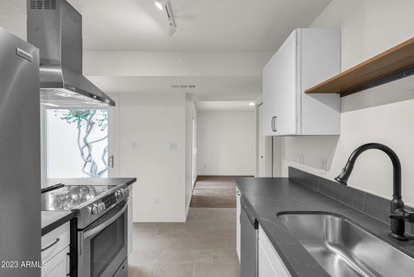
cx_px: 207
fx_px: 207
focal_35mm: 18
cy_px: 138
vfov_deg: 67.5
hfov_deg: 90.0
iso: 320
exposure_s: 1/6
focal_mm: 18
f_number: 8
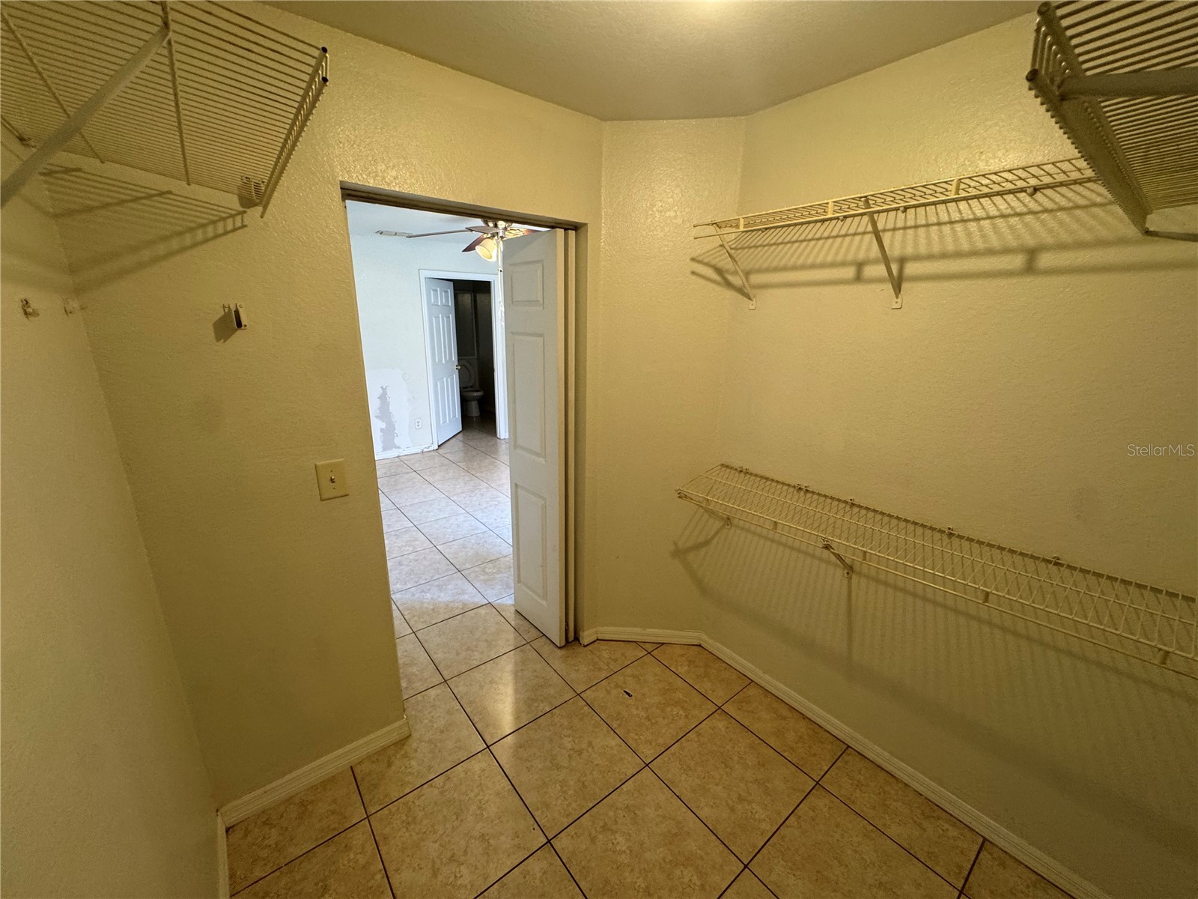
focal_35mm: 14
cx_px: 599
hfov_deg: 102.1
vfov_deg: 85.7
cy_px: 450
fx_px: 485
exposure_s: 1/60
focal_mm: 2.22
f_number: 2.2
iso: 200
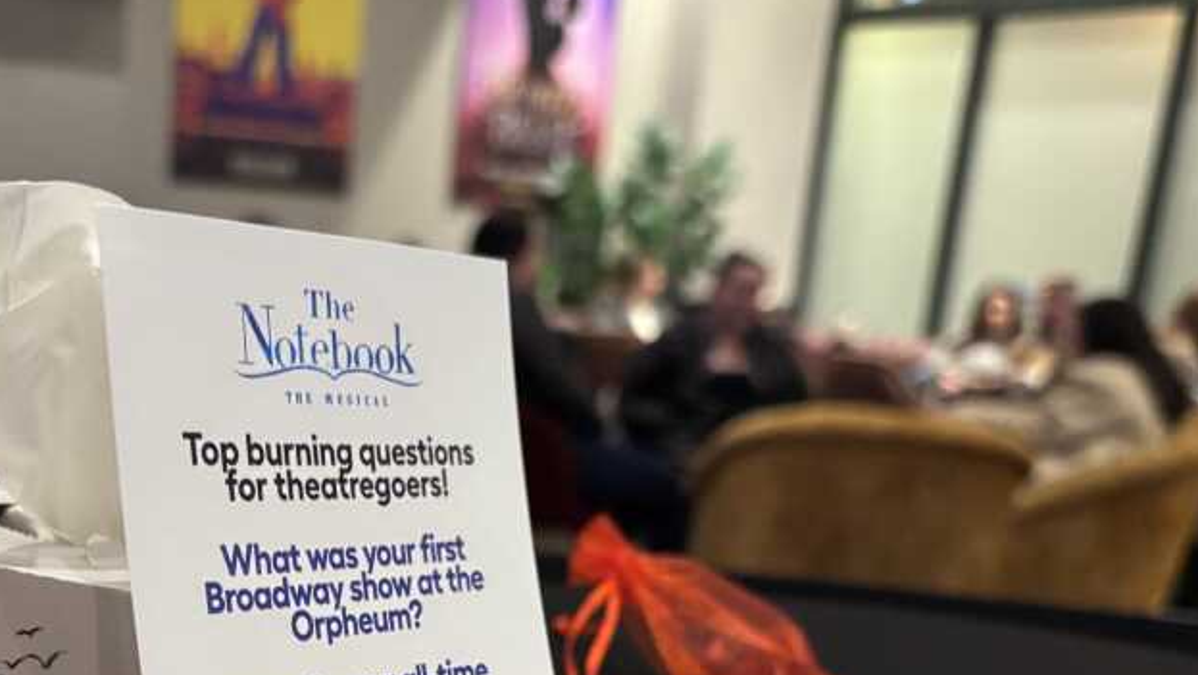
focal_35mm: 50
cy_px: 751
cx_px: 388
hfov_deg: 40.7
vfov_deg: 22.6
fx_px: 1589
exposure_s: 1/30
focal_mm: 5.96
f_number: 1.6
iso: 500
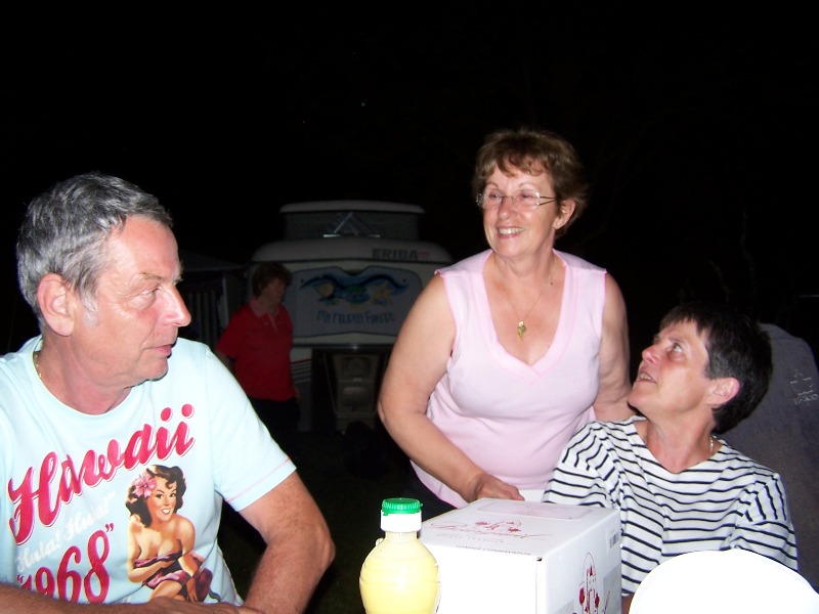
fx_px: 899
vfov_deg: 37.7
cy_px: 307
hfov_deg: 49.0
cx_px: 410
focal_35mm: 38
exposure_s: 1/60
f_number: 2.8
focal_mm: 6.3
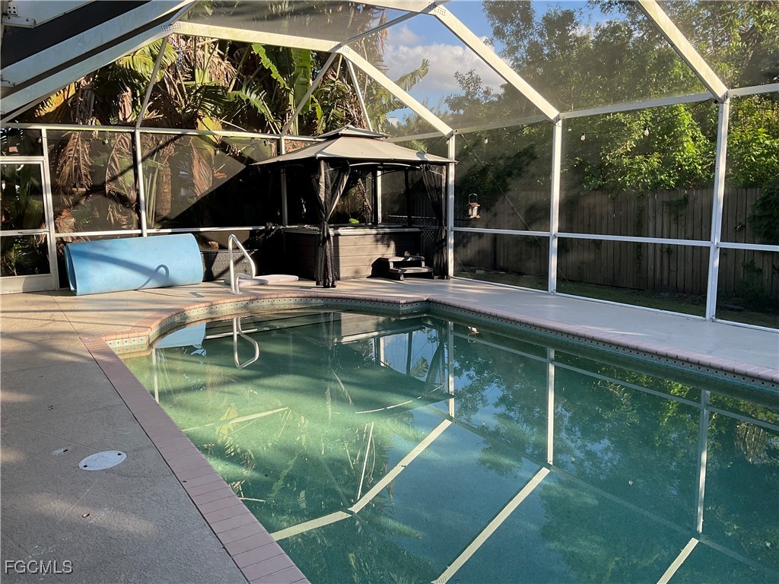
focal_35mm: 29
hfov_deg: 61.7
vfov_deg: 48.2
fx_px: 653
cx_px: 390
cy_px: 292
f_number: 1.8
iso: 16
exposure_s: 1/281
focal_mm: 3
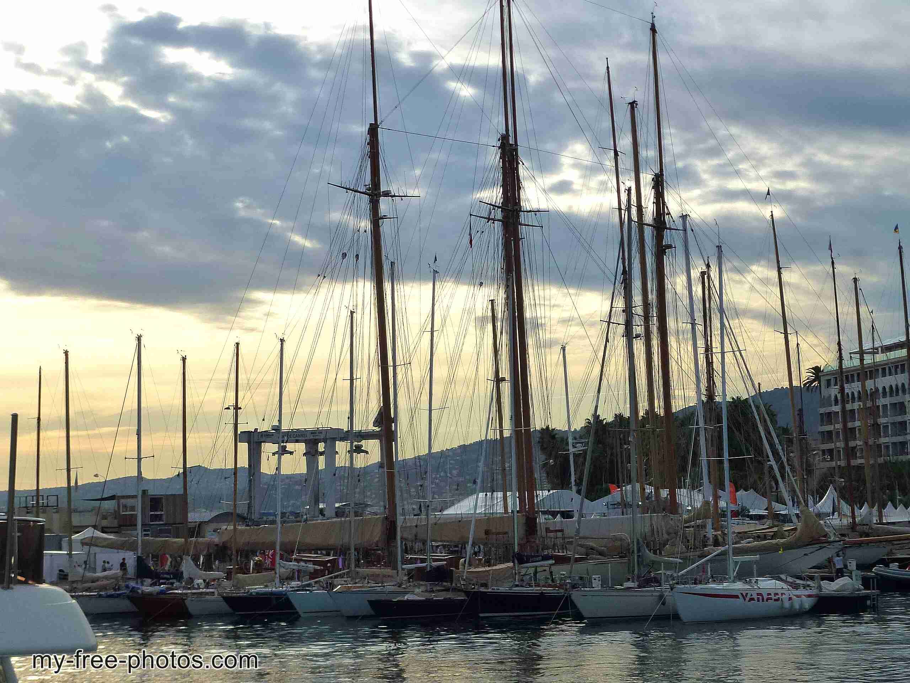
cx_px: 455
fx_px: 2129
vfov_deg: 18.2
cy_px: 342
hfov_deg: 24.1
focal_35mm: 81
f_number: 4.7
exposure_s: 1/1300
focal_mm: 13.6
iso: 160
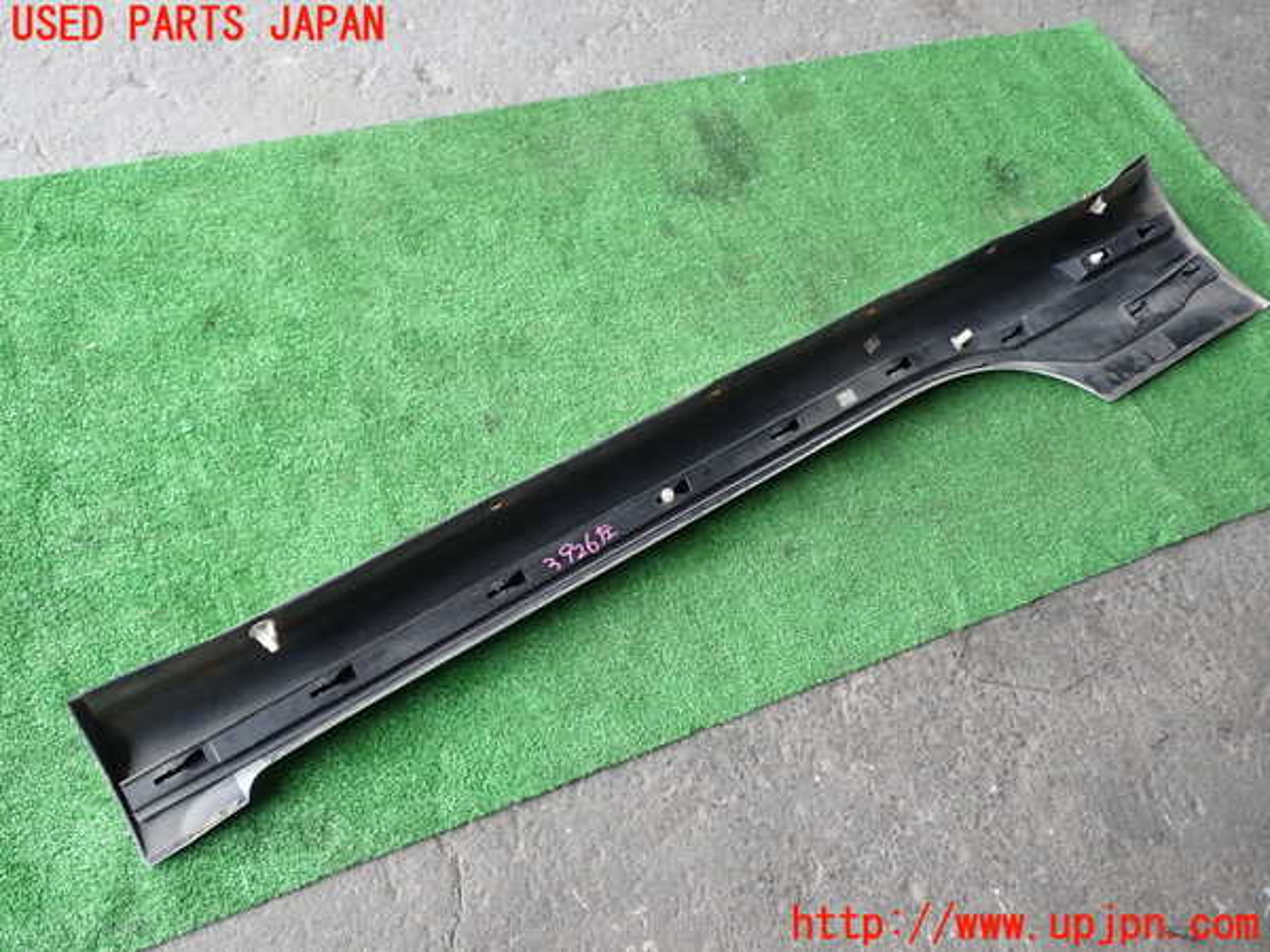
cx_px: 635
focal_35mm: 30
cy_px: 476
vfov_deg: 46.8
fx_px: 1101
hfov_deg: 60.0
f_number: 2.3
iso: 100
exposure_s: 1/100
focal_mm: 5.4
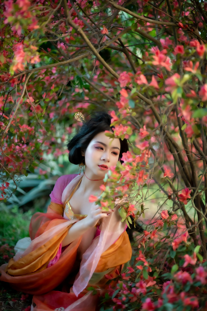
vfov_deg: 39.6
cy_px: 156
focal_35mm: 50
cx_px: 104
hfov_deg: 27.0
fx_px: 431
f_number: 1.4
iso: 1000
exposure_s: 1/400
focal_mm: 50
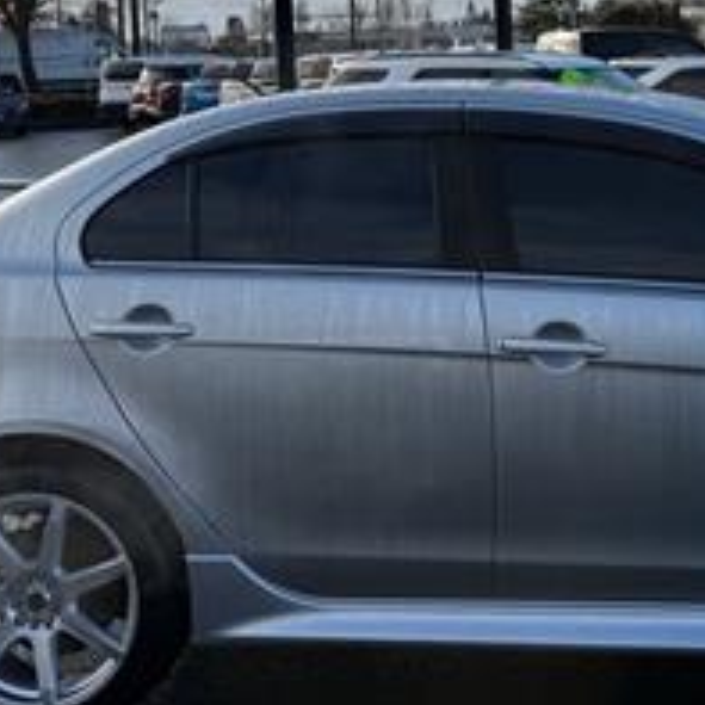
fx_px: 1590
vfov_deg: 24.2
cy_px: 50
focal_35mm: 69
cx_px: 633
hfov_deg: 24.3
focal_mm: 6.76
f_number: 1.78
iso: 80
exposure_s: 1/4167
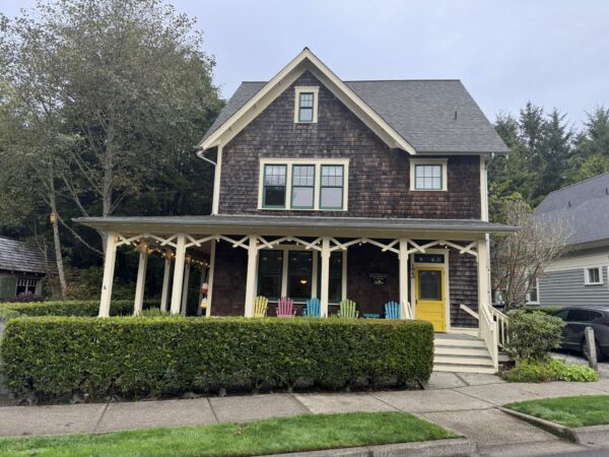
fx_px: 422
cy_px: 228
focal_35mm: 24
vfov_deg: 56.8
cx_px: 304
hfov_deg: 71.6
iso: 80
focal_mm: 6.76
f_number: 1.78
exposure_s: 1/280
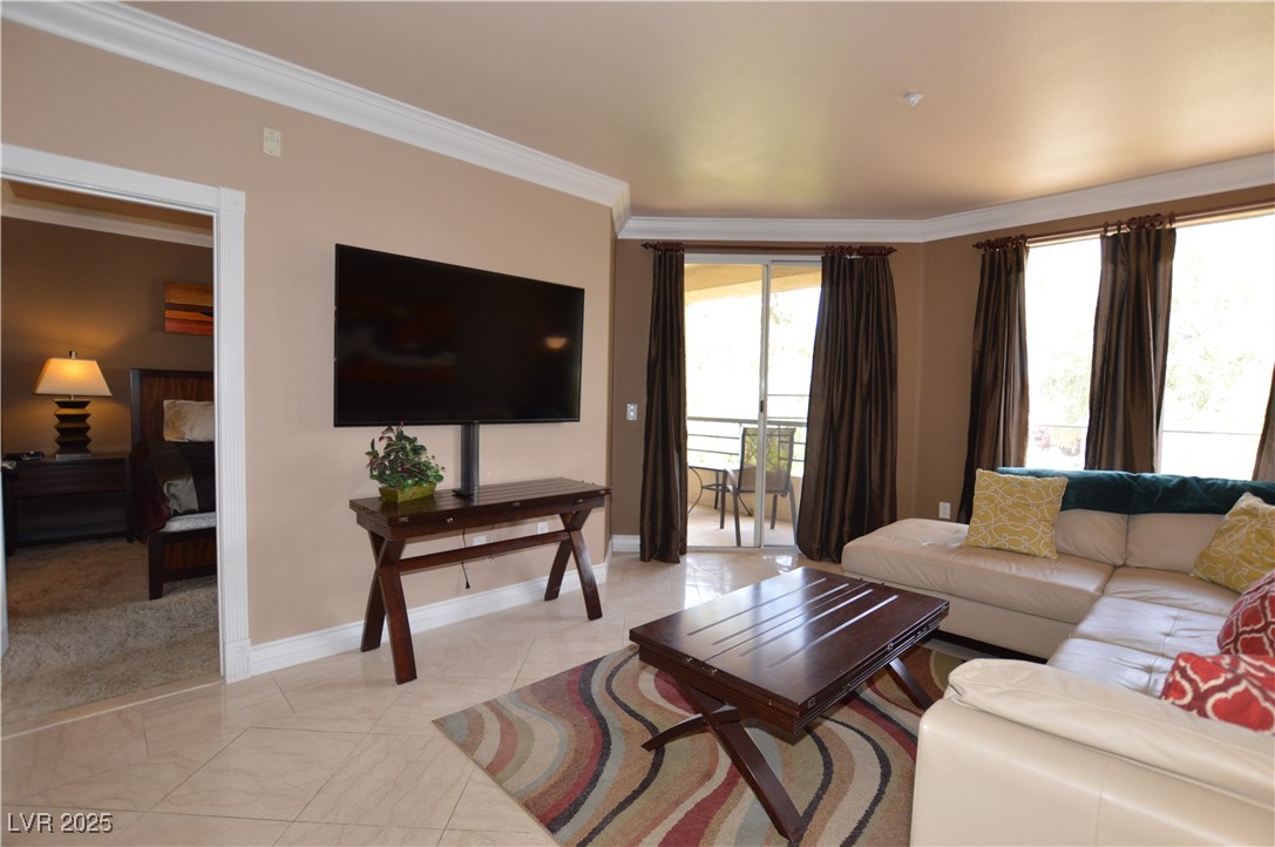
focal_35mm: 15
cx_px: 638
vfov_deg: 77.2
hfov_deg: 100.5
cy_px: 424
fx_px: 531
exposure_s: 1/80
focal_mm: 10
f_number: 4.5
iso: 400
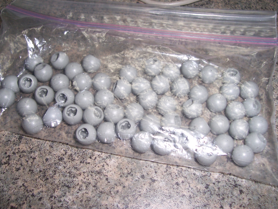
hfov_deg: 50.1
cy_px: 98
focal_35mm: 37
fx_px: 297
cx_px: 130
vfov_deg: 38.7
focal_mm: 5.6
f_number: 2.7
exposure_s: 1/60
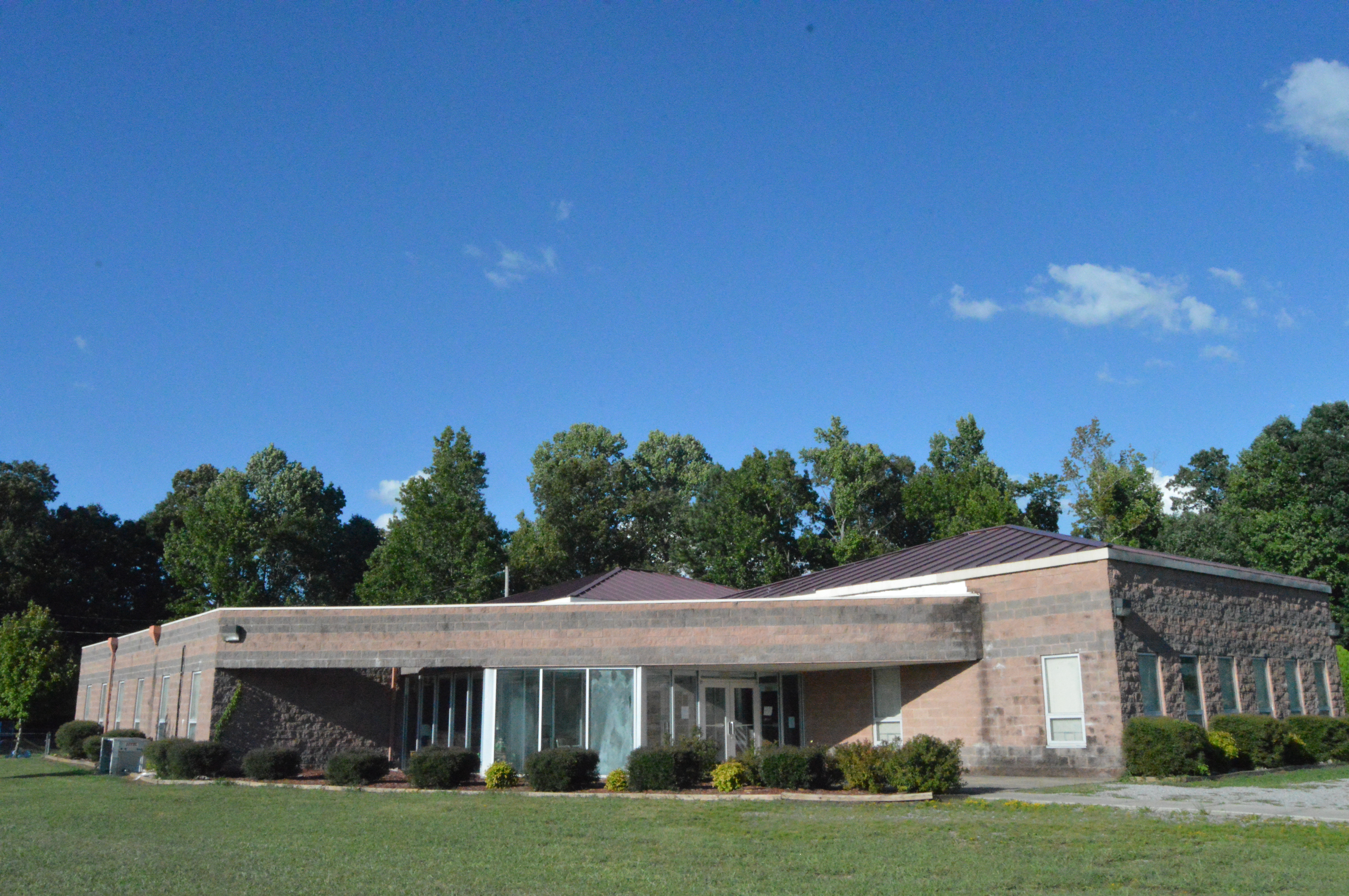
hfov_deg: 67.4
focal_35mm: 27
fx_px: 1011
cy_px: 448
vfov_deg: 47.8
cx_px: 674
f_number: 22
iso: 6400
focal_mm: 18
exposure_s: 1/2000
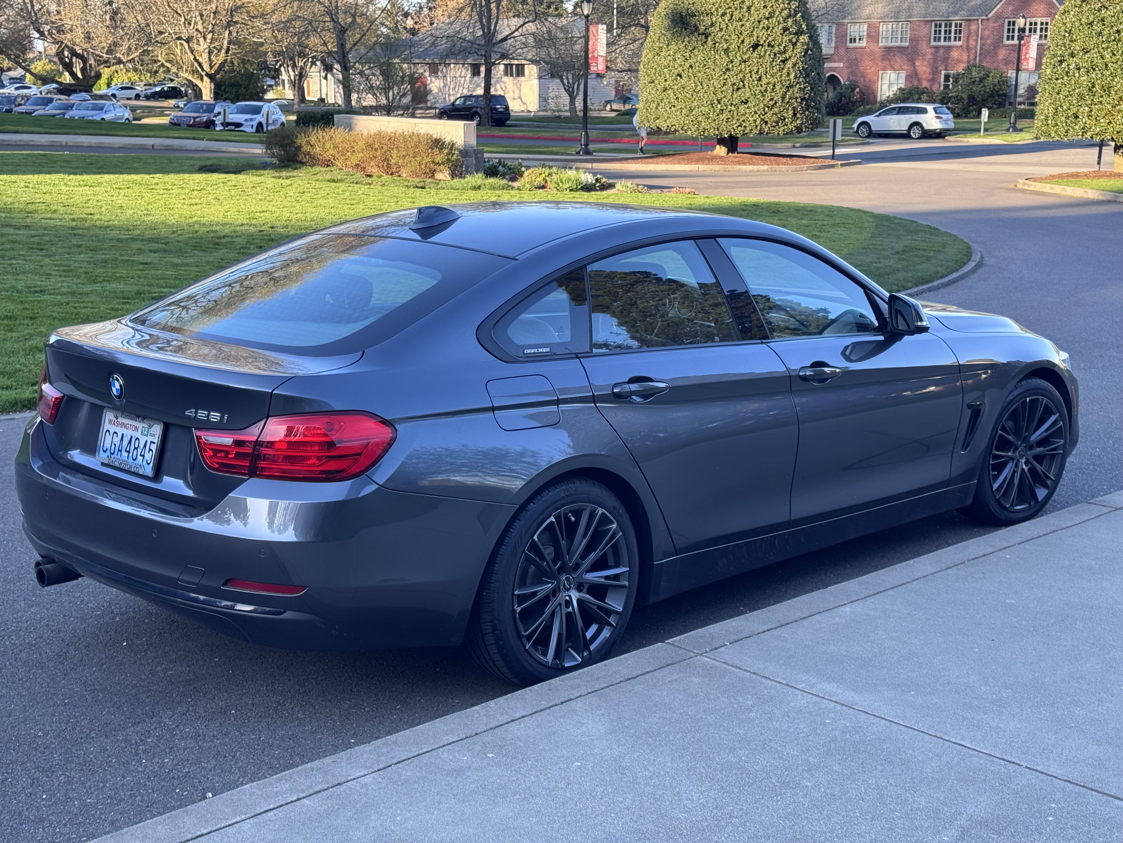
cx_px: 562
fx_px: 1557
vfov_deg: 30.3
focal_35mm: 48
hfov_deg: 39.7
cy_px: 422
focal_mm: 6.76
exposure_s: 1/356
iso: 64
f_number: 1.78
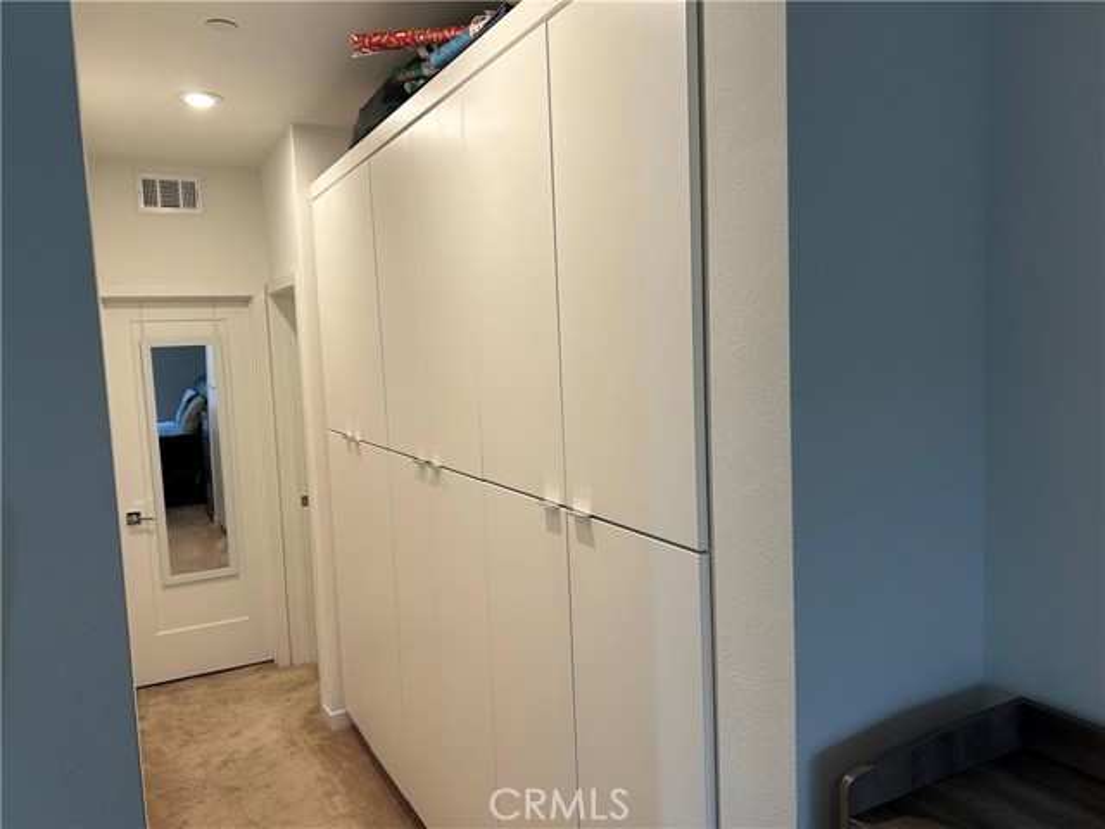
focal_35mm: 26
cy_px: 414
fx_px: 830
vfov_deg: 53.1
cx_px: 552
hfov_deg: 67.3
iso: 100
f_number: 1.5
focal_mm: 5.7
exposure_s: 1/120
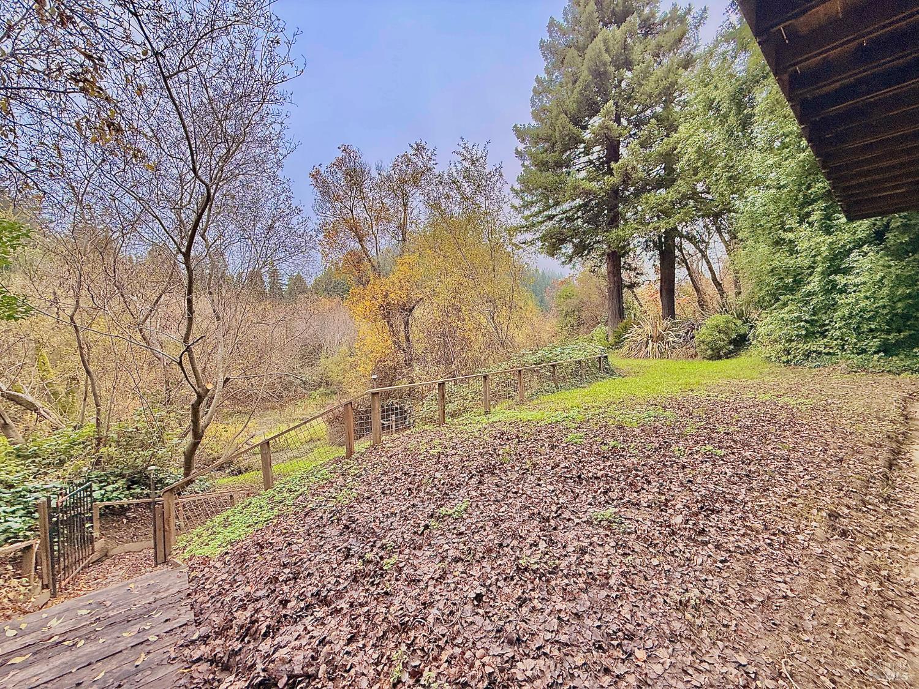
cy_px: 344
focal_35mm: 14
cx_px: 460
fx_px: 372
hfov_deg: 102.1
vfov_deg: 85.7
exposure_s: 1/151
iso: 64
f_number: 2.2
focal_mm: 2.22
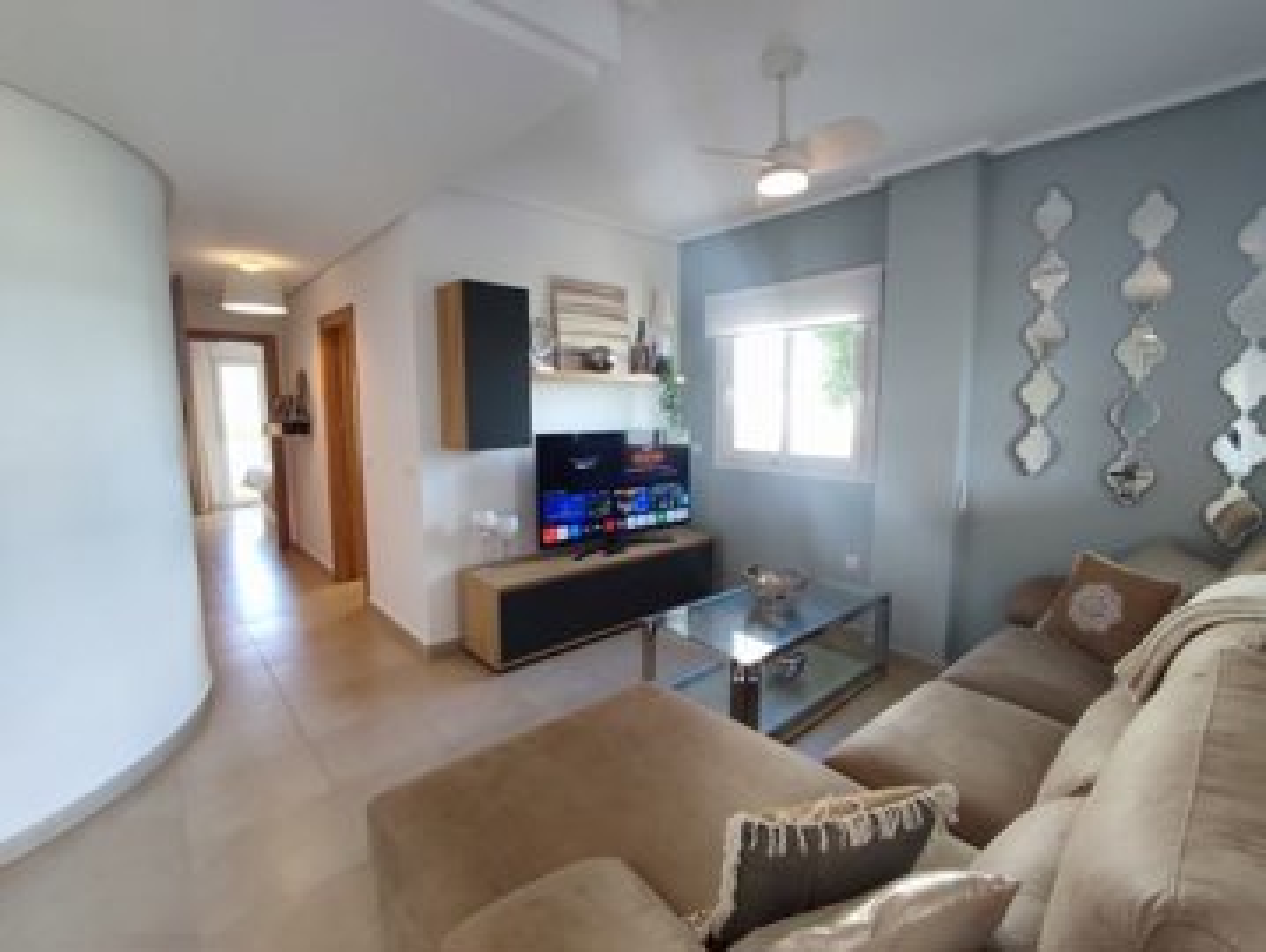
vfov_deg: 78.2
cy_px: 476
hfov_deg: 94.4
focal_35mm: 16
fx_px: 586
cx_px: 633
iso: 256
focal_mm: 1.65
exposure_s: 1/100
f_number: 2.2
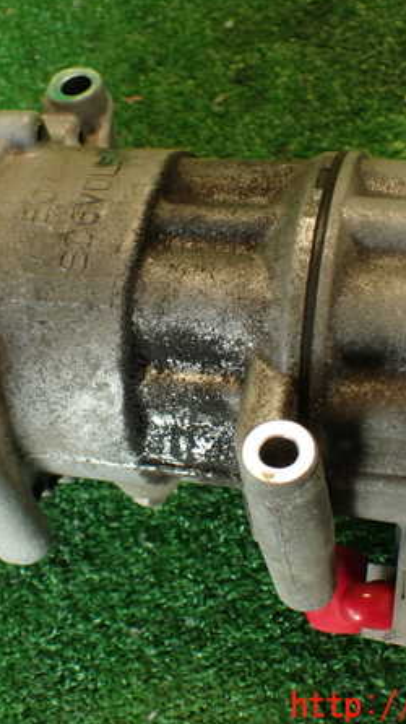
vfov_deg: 43.7
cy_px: 361
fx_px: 900
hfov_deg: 25.4
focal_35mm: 47
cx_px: 171
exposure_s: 1/40
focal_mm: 5.79
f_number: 2.4
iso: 200
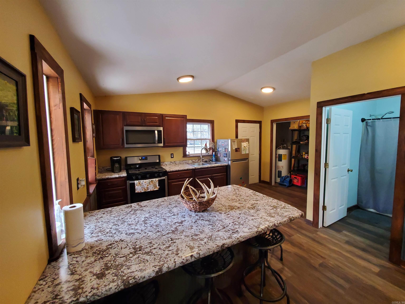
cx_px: 202
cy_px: 152
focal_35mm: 13
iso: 400
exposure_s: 1/60
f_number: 2.2
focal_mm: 1.8
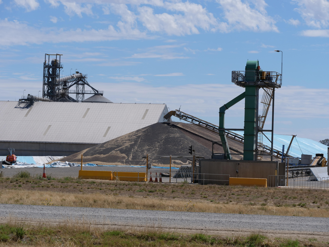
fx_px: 1141
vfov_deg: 12.3
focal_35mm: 120
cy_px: 124
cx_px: 164
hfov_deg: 16.4
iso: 200
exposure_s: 1/1600
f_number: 7.1
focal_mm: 60
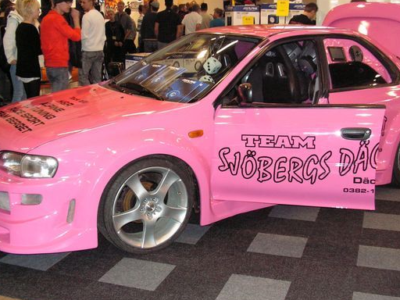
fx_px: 520
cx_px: 203
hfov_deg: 42.1
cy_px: 146
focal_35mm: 45
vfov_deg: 32.2
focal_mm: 6
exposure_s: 1/40
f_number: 3.2
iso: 160
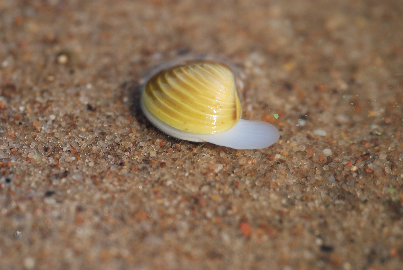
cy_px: 135
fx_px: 3110
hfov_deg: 7.4
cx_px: 202
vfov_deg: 5.0
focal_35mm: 278
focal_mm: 185
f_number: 5.6
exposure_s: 1/320
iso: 160
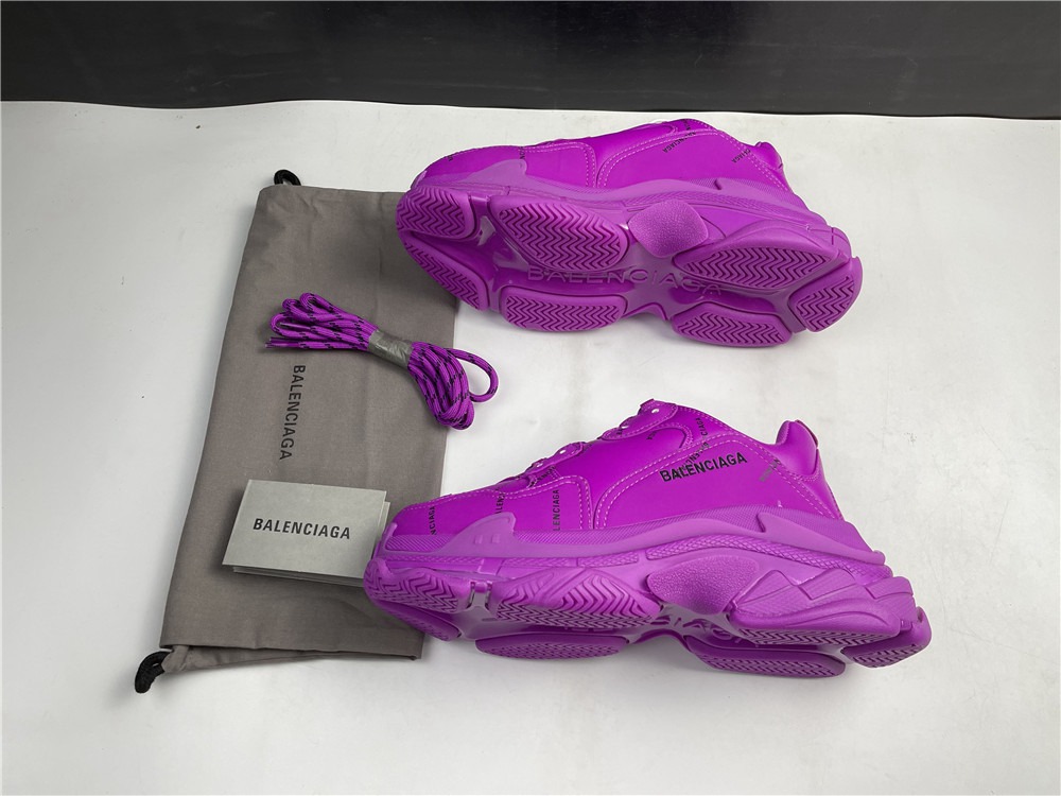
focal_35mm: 26
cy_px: 398
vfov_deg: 53.1
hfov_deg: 67.3
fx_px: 797
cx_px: 530
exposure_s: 1/121
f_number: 1.6
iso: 64
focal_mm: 4.2
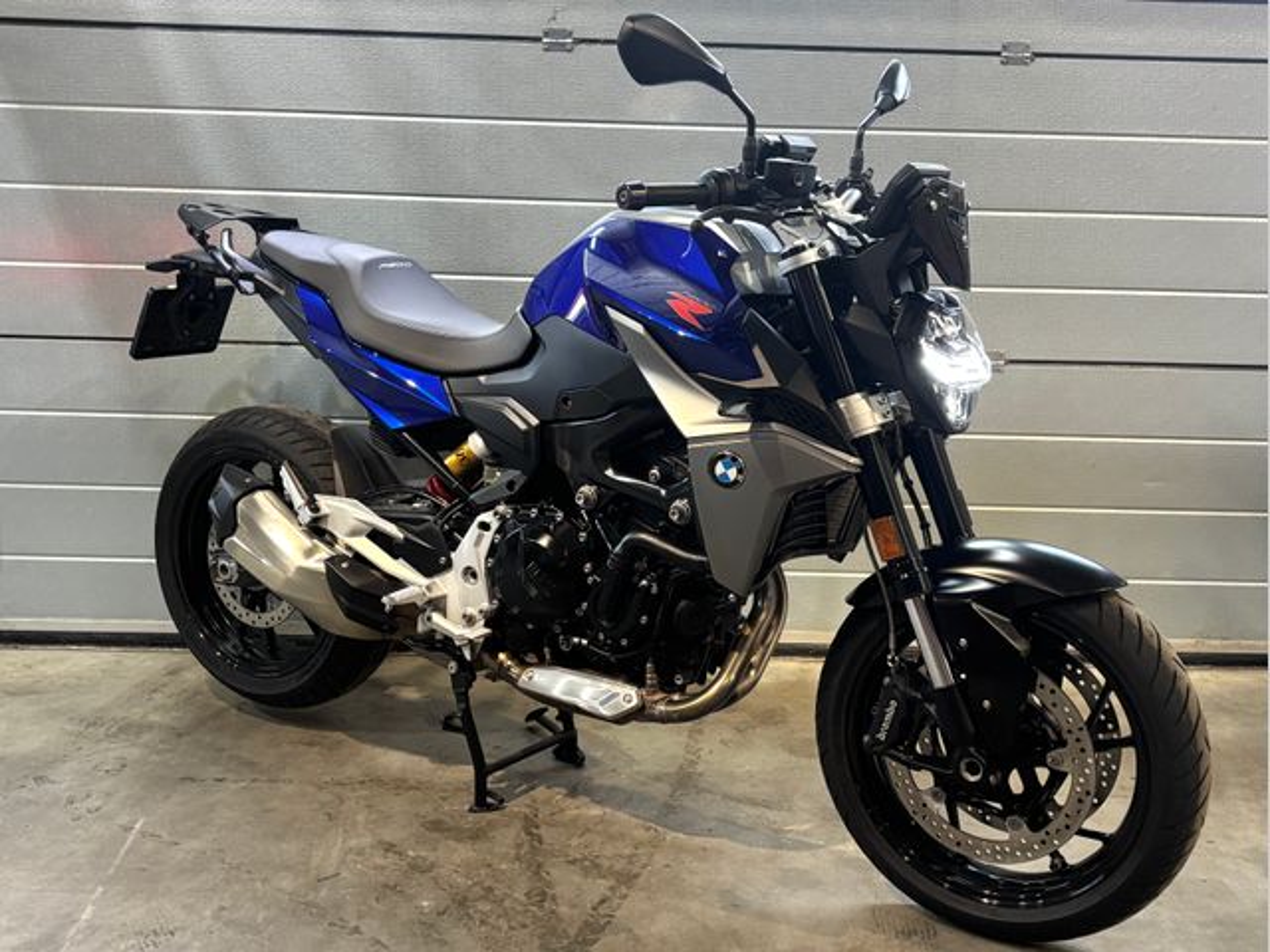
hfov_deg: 67.3
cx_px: 635
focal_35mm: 26
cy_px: 476
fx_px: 954
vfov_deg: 53.1
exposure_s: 1/50
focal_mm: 5.96
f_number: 1.6
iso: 200
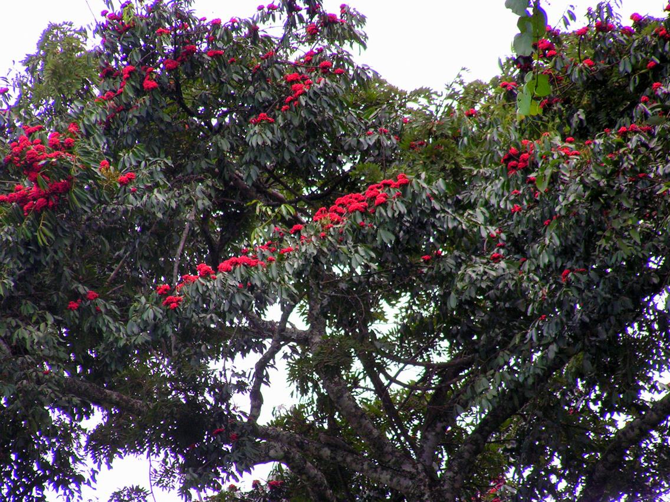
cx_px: 335
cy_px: 251
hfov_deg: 5.2
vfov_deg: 3.9
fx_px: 7355
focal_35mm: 380
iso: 100
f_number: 3.7
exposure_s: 1/500
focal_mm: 63
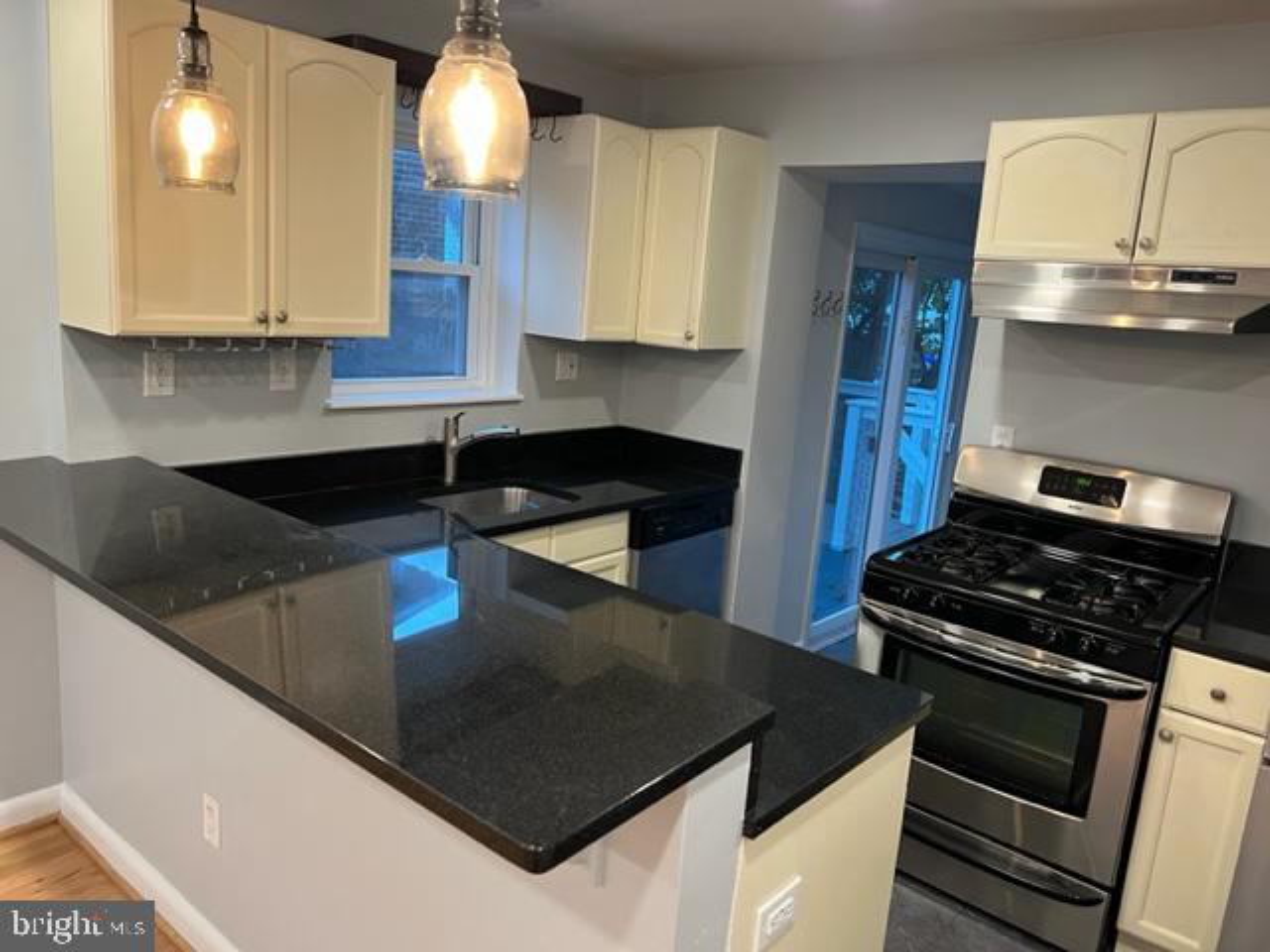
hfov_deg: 67.3
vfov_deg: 53.1
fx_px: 954
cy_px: 476
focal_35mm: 26
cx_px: 635
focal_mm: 5.7
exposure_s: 1/60
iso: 160
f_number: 1.5
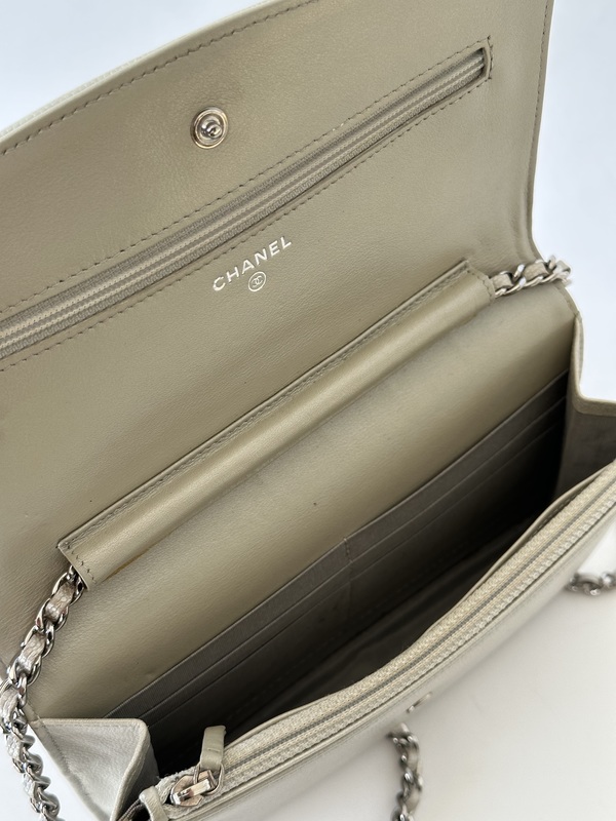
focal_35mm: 48
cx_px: 308
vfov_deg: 39.7
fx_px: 1139
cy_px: 410
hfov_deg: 30.3
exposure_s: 1/121
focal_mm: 6.86
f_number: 1.78
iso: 50
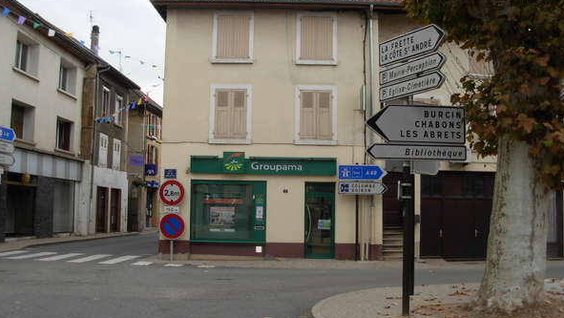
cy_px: 163
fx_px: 628
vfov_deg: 28.4
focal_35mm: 42
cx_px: 281
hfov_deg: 48.3
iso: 79
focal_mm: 6.3
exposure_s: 1/483
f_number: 2.9
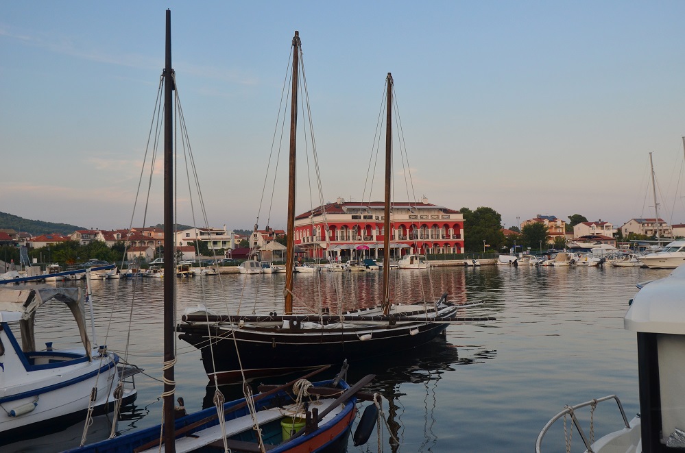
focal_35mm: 36
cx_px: 342
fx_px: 683
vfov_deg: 36.7
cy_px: 226
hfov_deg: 53.2
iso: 400
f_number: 5.6
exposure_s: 1/400
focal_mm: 24
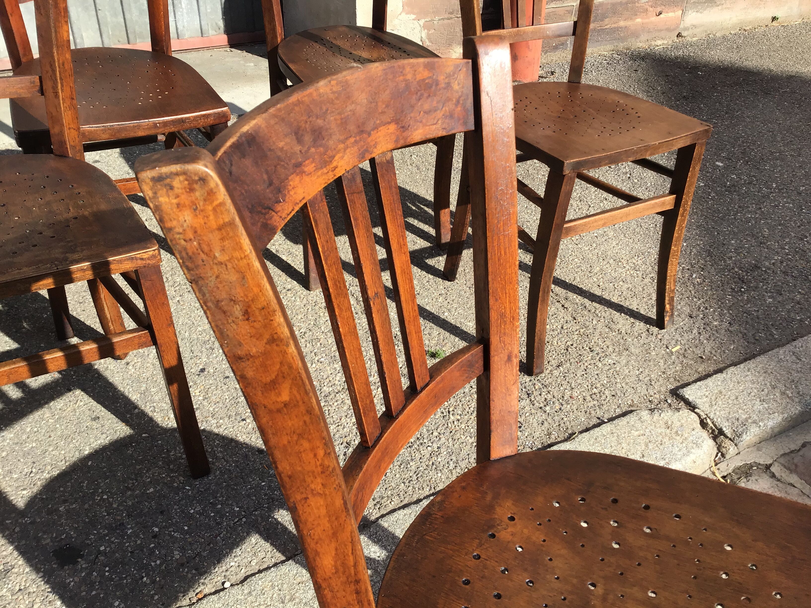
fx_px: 726
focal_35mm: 31
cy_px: 304
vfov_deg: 45.4
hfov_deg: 58.4
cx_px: 406
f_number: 2.4
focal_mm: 3.3
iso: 25
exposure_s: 1/515
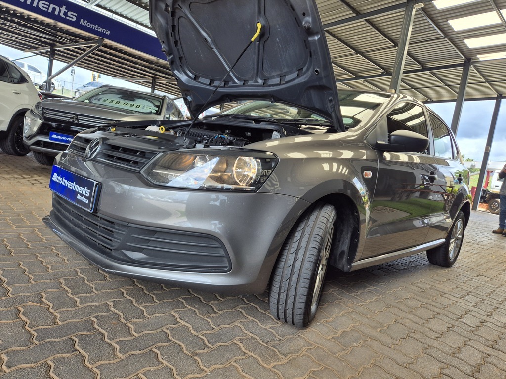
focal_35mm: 23
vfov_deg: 58.9
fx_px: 336
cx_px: 253
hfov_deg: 73.9
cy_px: 190
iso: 25
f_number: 1.8
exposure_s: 1/402
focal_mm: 5.4
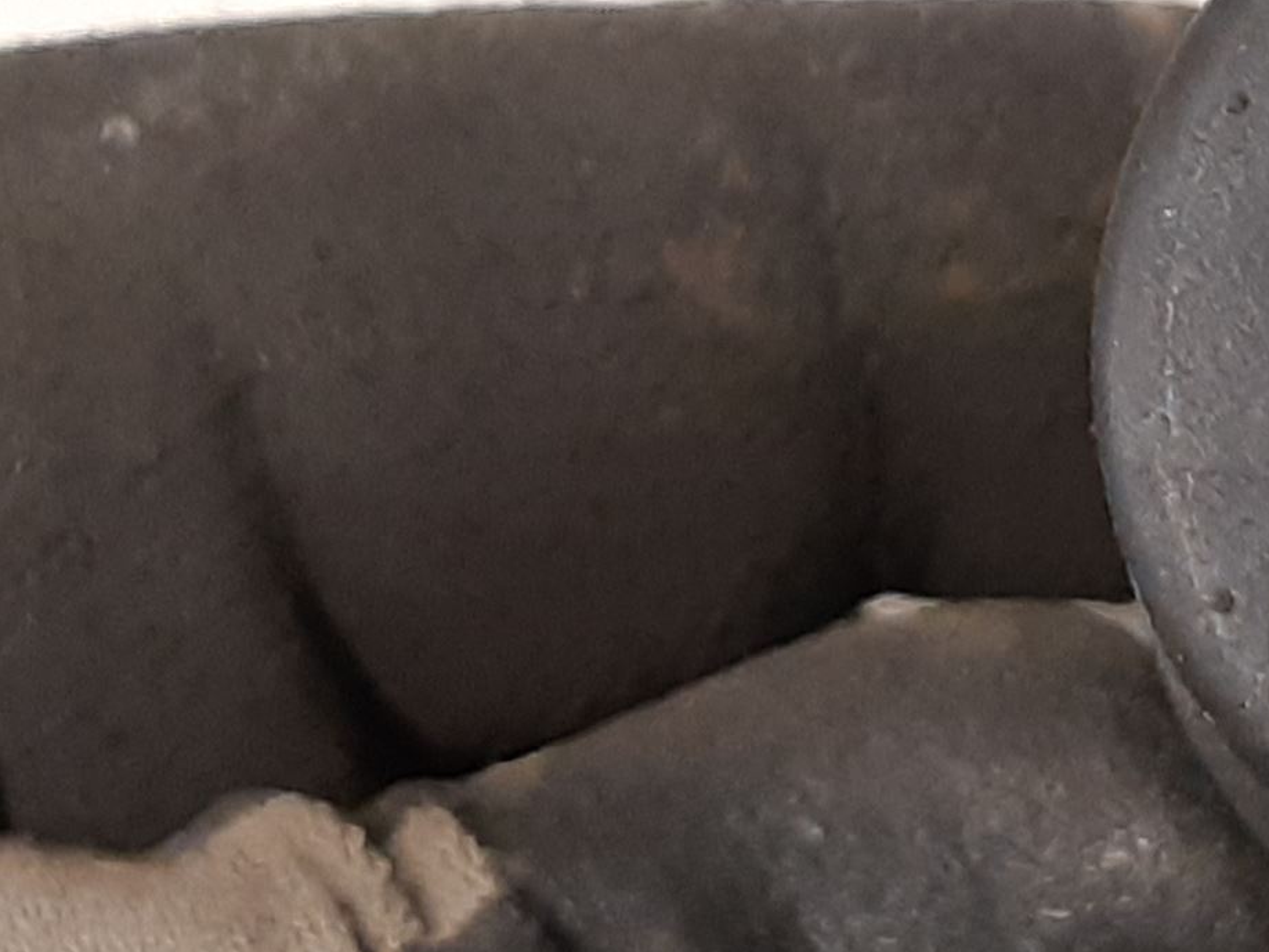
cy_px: 437
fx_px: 2127
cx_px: 1215
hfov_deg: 31.2
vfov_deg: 25.2
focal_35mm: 58
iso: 200
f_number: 1.7
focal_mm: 3.93
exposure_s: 1/33
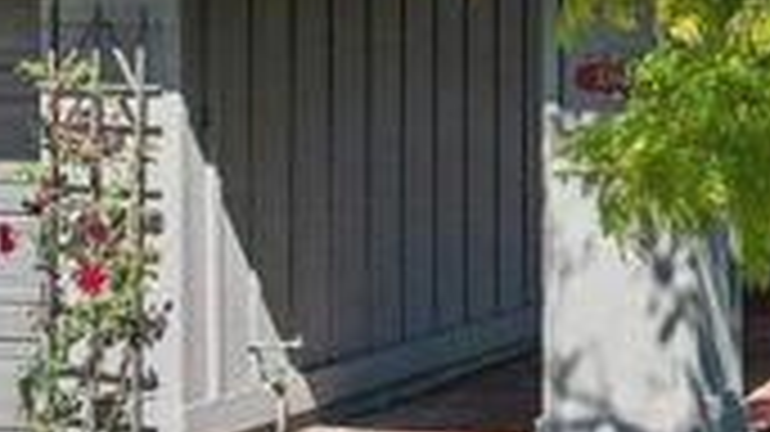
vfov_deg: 8.7
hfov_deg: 15.3
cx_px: 770
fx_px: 2816
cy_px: -104
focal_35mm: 138
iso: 110
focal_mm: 8.4
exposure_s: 1/2000
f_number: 2.8
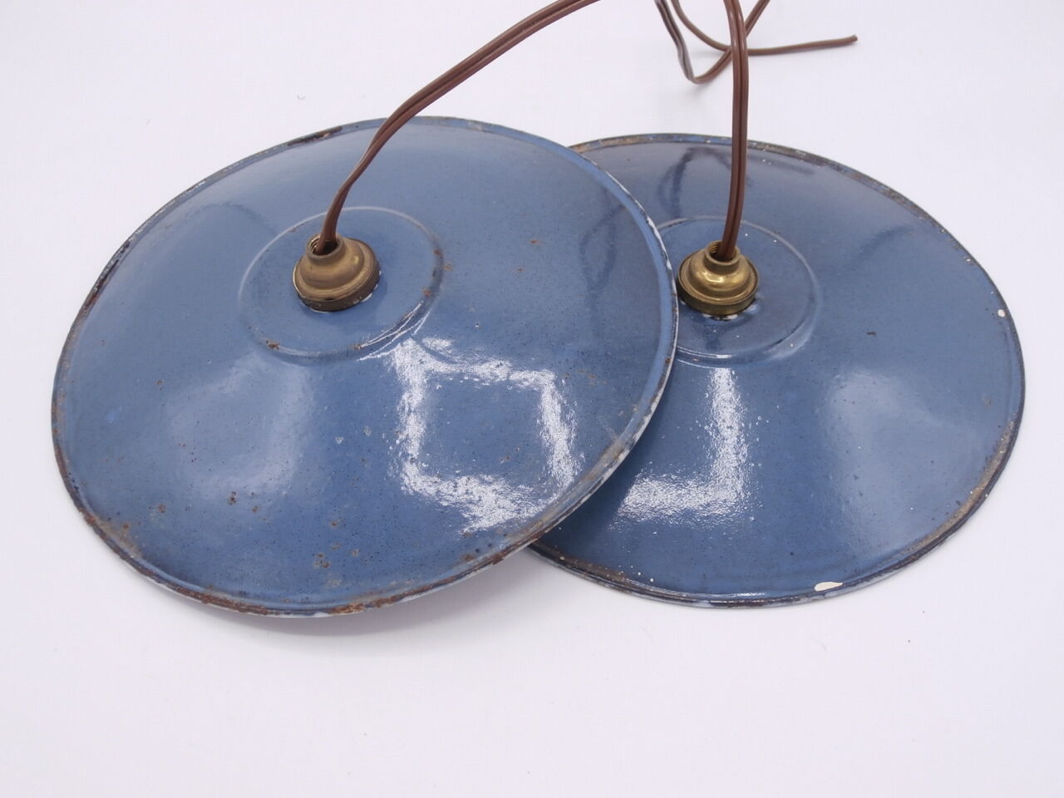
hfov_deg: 49.0
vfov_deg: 37.7
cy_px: 399
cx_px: 532
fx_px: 1168
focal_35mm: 38
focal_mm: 6.67
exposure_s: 1/200
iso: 100
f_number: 3.9
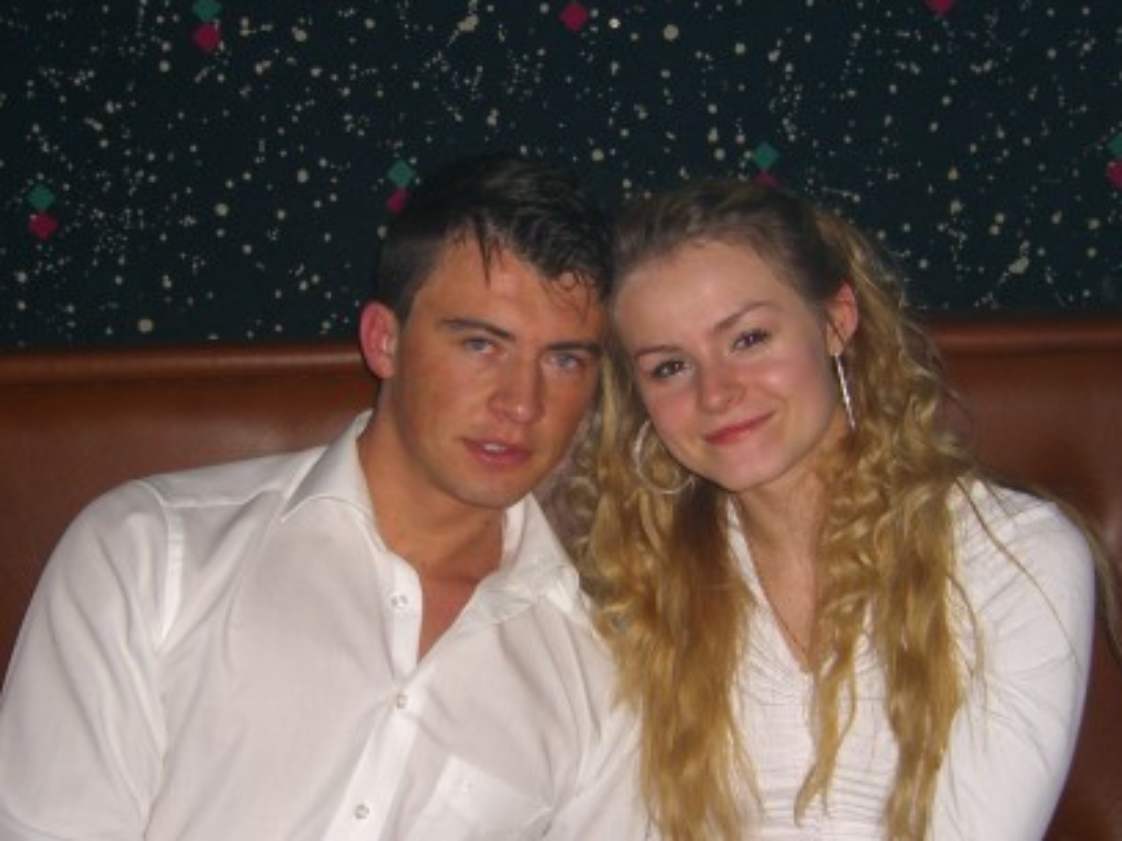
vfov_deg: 26.0
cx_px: 540
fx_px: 1815
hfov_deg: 34.4
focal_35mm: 56
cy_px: 535
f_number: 2.8
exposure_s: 1/60
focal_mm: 7.9
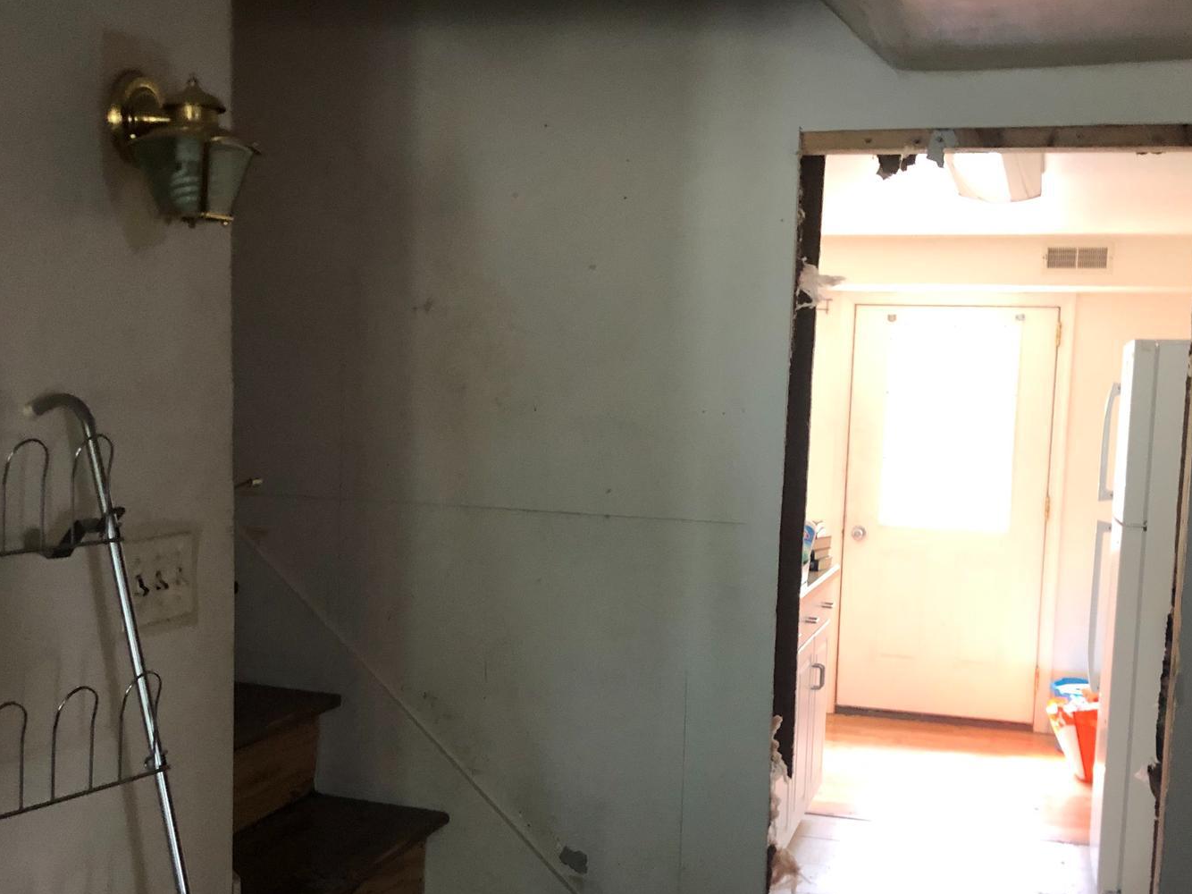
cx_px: 611
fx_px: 1480
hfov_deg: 43.9
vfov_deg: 33.5
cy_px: 540
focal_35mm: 43
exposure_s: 1/15
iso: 100
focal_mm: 4
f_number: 1.8
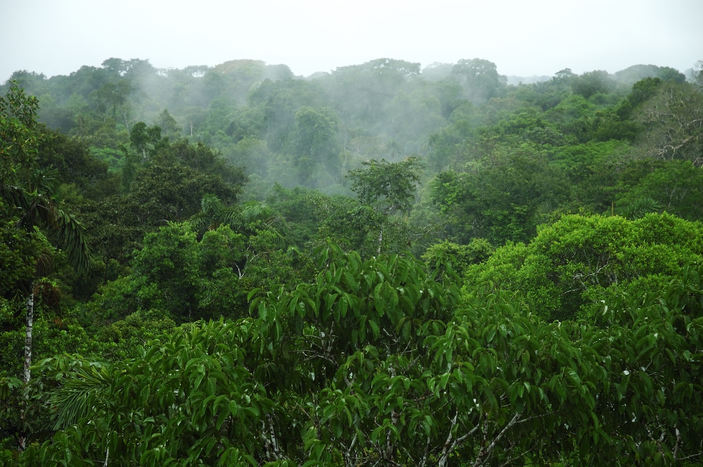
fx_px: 2049
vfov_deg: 13.0
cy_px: 234
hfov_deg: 19.5
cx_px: 352
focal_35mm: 105
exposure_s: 1/30
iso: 200
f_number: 4.5
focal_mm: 70
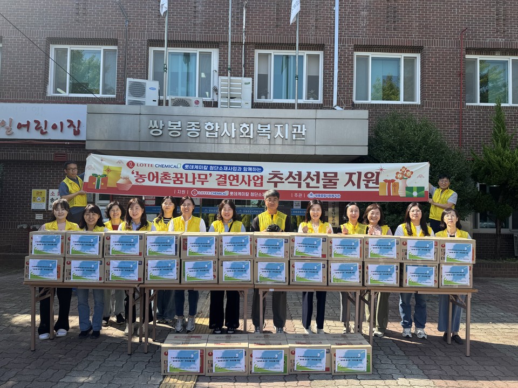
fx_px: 359
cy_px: 194
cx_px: 259
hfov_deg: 71.6
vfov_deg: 56.8
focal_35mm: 24
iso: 80
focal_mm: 6.76
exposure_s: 1/1637
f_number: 1.78
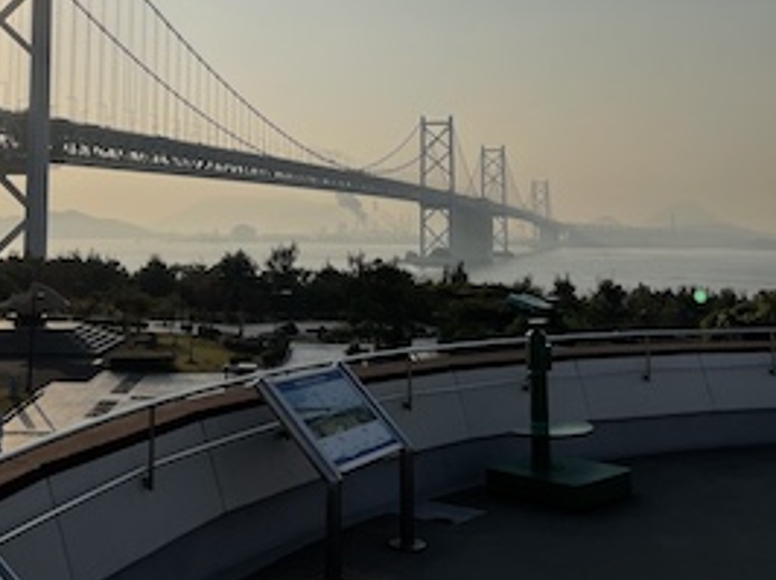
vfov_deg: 30.0
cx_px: 289
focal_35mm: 47
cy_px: 108
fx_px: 1053
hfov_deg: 40.2
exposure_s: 1/17241
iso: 32
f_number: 1.6
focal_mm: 4.2
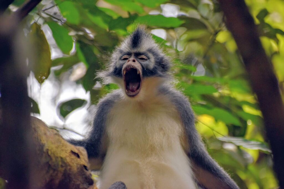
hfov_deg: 6.9
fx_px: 2367
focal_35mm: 300
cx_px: 142
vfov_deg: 4.6
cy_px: 94
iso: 800
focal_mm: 200
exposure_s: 1/1000
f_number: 5.3
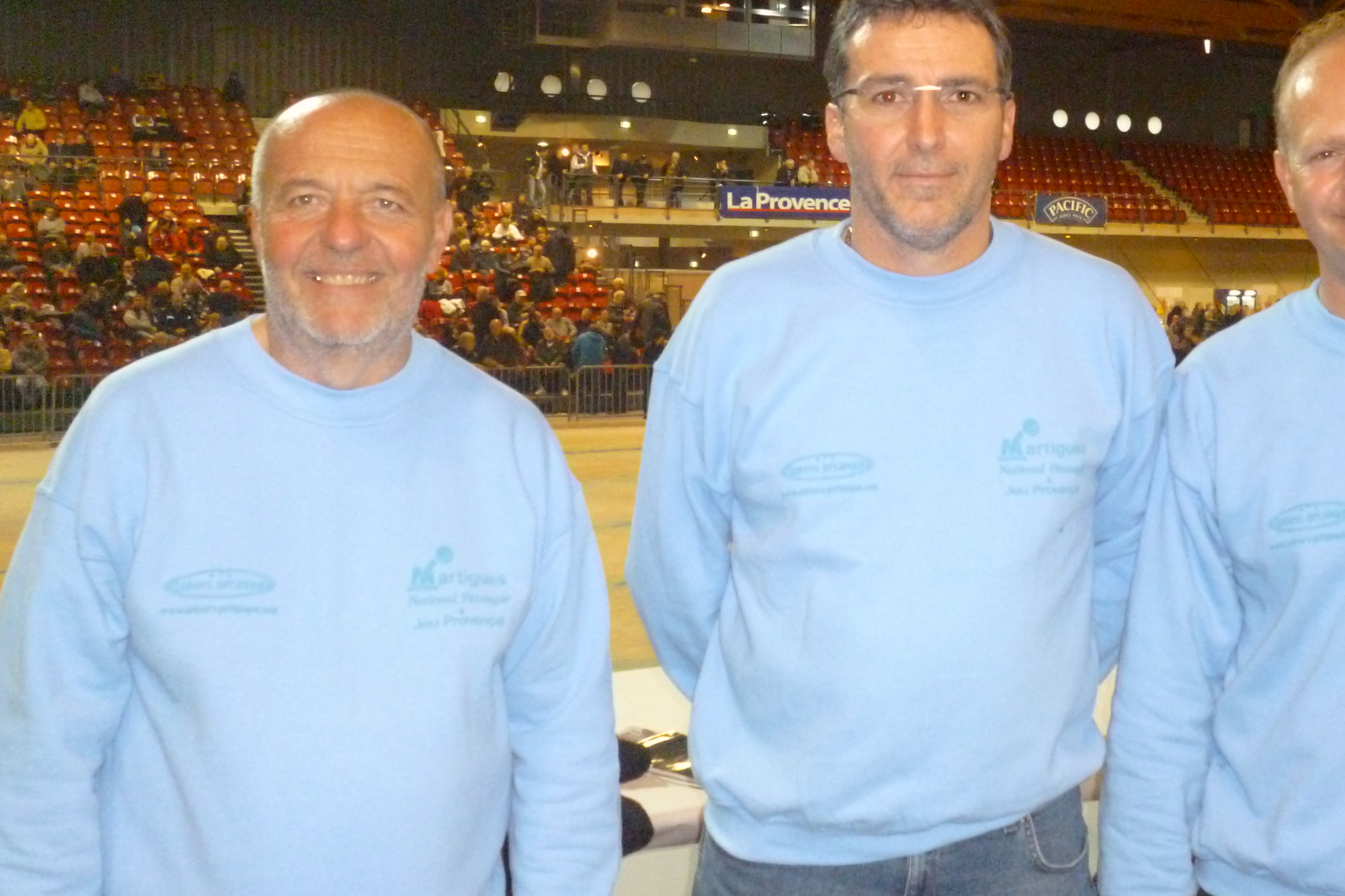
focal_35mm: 46
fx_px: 1718
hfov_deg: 42.1
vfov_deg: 29.0
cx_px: 918
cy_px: 298
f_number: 2.9
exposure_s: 1/60
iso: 640
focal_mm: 5.7
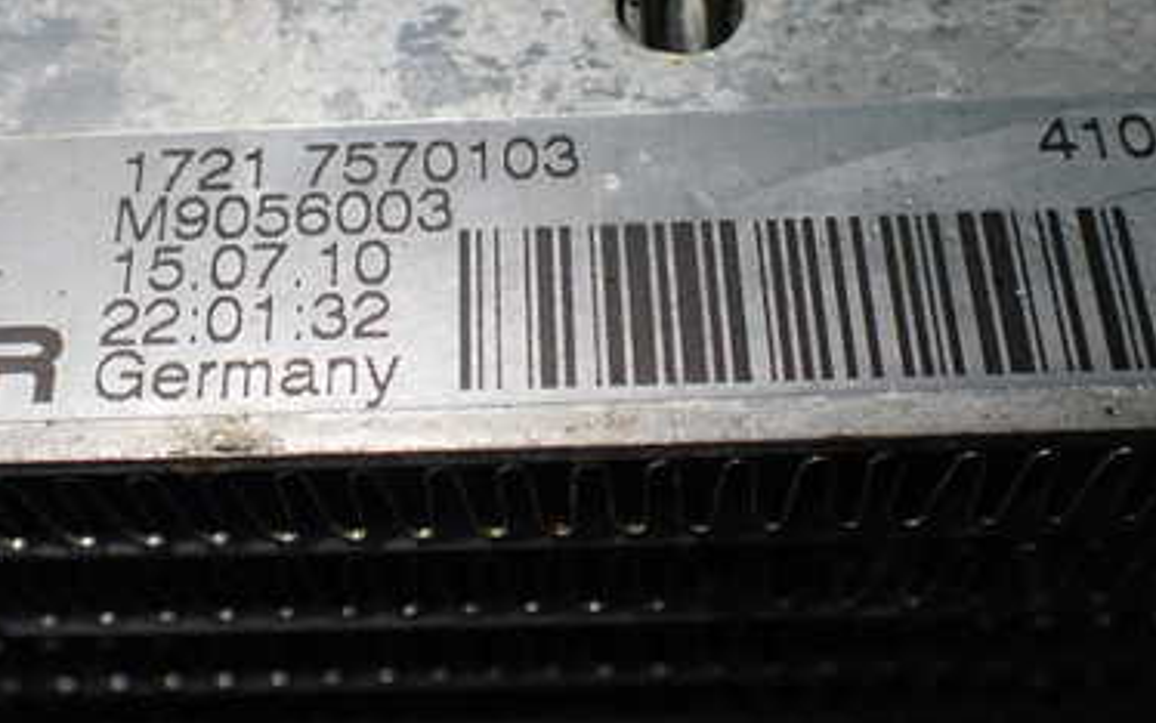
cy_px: 219
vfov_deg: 25.2
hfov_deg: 39.5
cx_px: 504
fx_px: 1607
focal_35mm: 51
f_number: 2.3
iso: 200
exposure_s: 1/125
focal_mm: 5.4
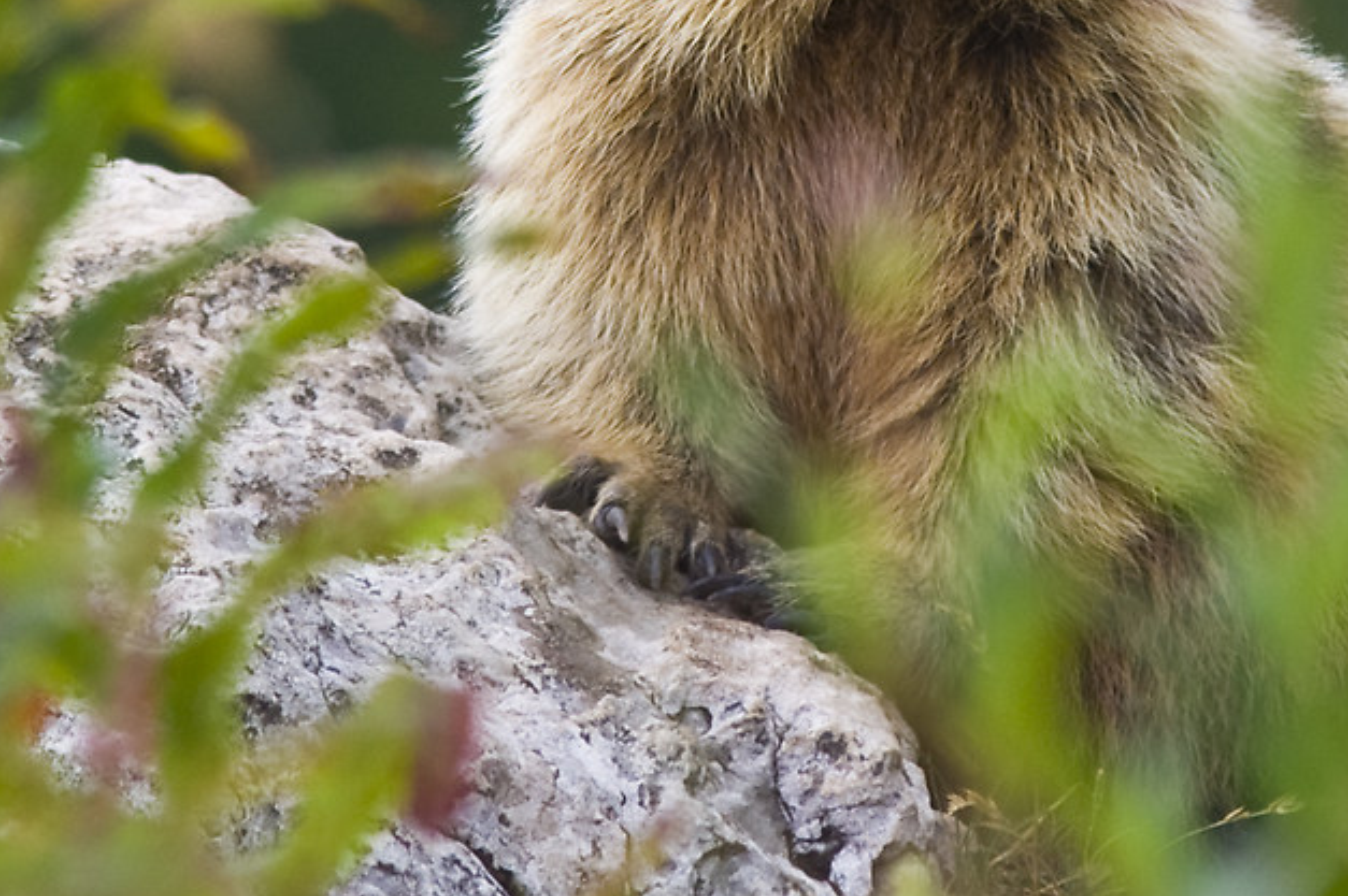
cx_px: 886
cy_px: -164
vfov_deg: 1.2
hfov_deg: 1.8
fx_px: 42951
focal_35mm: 1148
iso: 100
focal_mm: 200
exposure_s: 1/160
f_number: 4
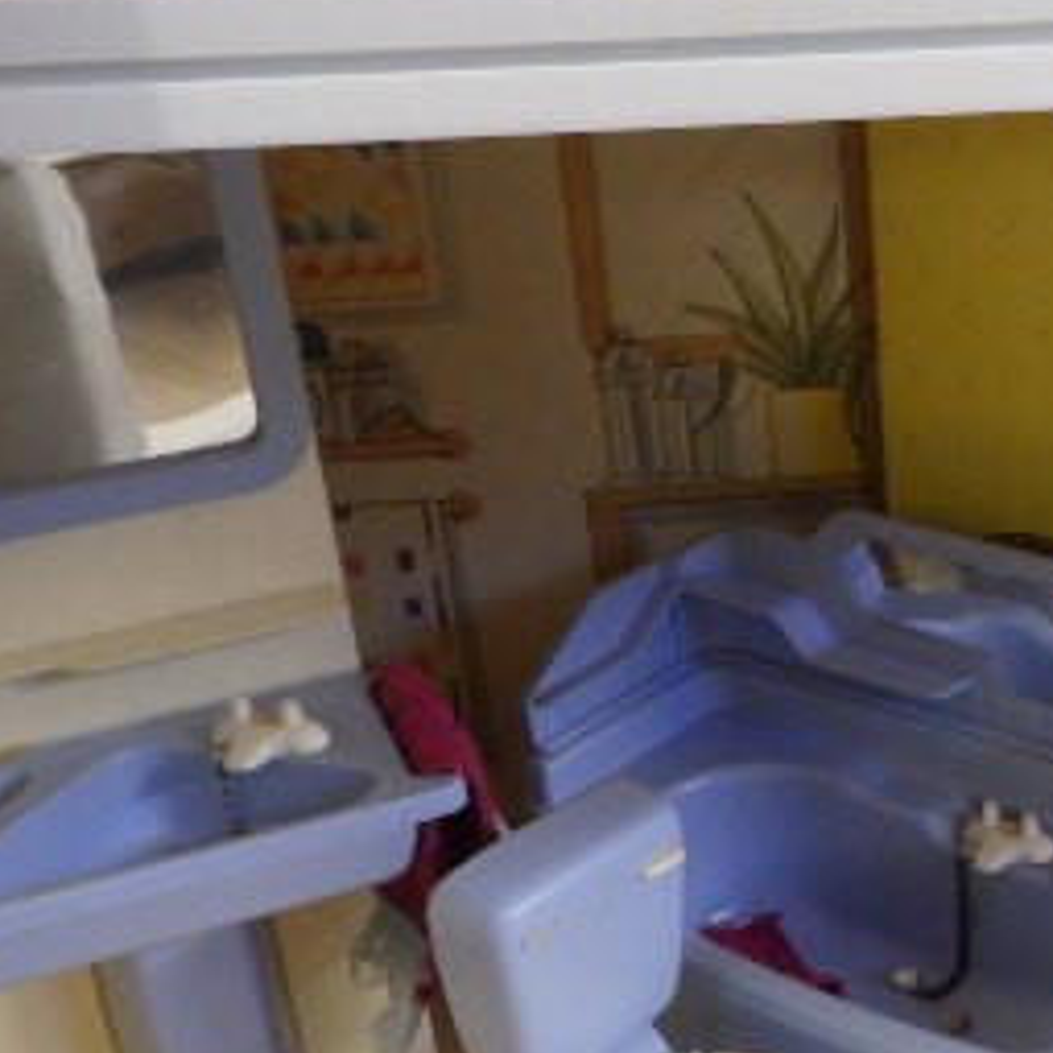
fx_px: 2134
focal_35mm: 62
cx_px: 1115
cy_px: 665
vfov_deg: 27.6
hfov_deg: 25.9
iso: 800
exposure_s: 1/45
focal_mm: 5
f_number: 3.5
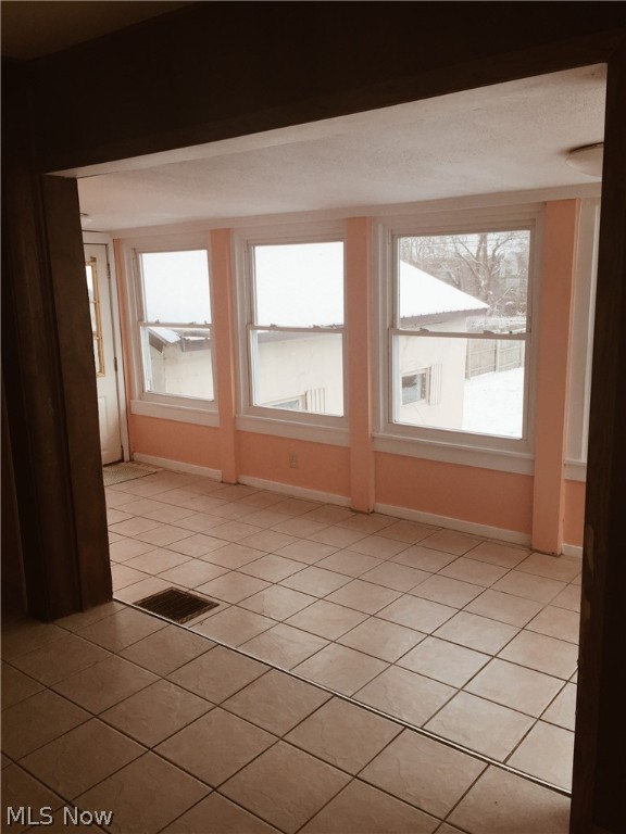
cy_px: 417
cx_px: 313
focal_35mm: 29
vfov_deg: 61.7
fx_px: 699
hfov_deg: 48.2
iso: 32
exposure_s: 1/230
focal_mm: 4.15
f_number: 2.2
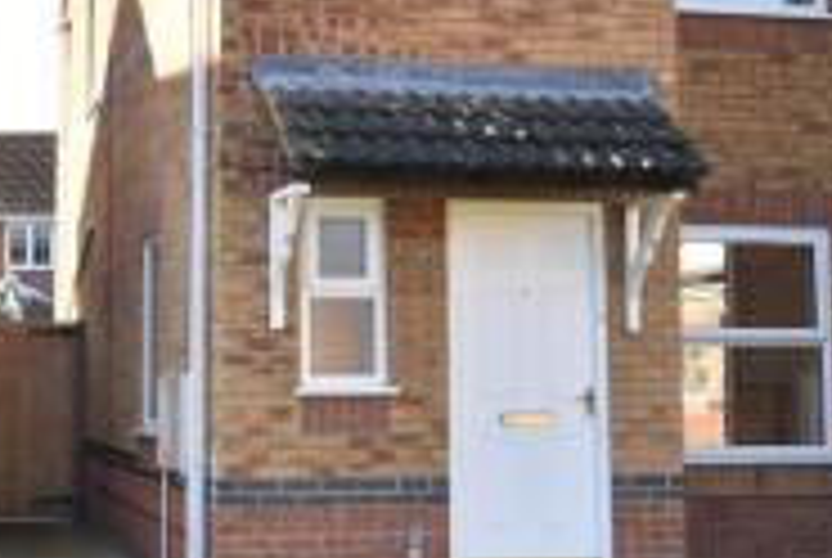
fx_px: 1782
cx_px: 279
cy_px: 191
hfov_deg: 26.1
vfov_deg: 17.7
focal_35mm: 77
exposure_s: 1/160
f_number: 6.3
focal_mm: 20
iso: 160
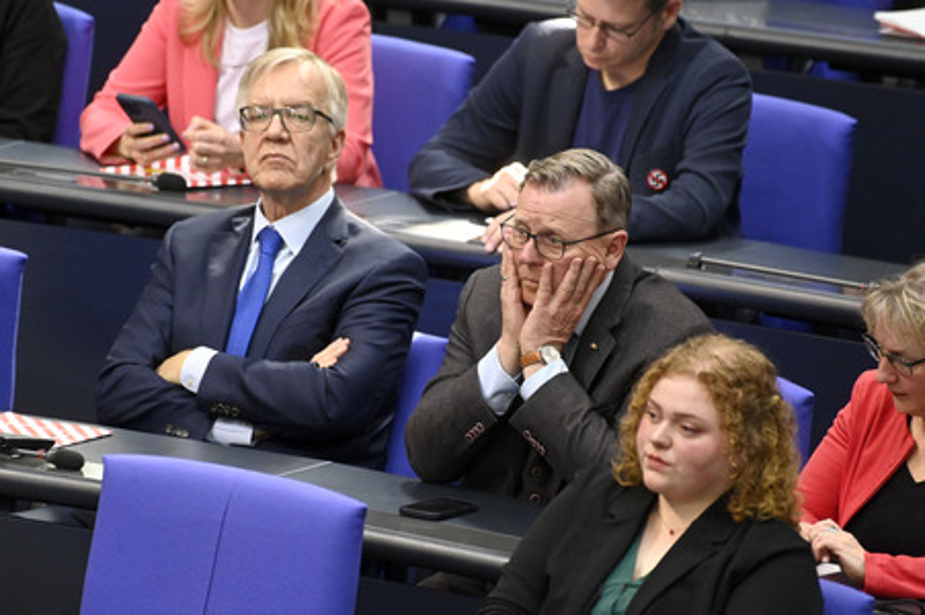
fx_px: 12837
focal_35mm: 500
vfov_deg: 2.7
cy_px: 308
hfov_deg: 4.1
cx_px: 462
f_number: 5.6
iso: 8000
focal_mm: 500
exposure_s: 1/400
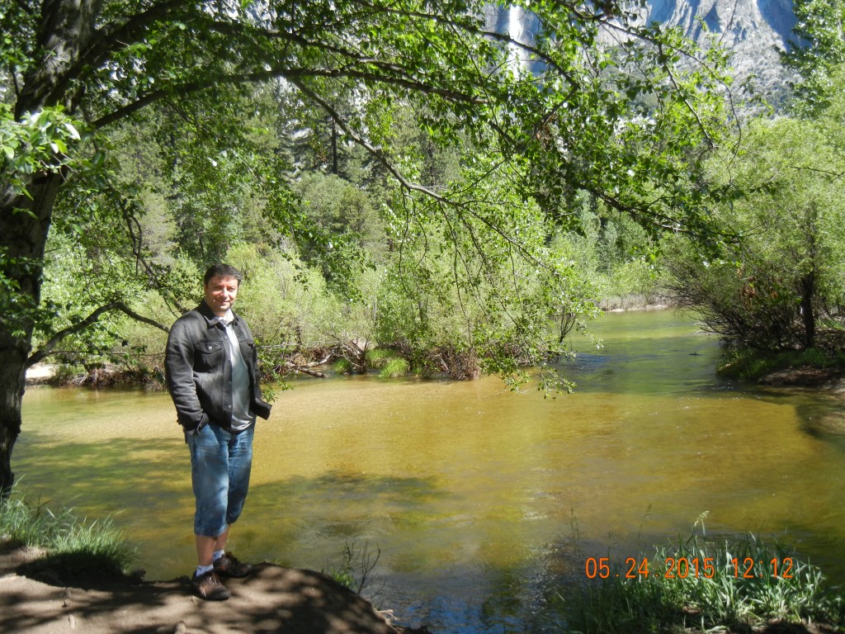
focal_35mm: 34
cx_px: 422
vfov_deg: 41.8
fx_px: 830
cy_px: 317
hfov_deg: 54.0
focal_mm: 6.2
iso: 160
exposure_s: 1/352
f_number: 3.6
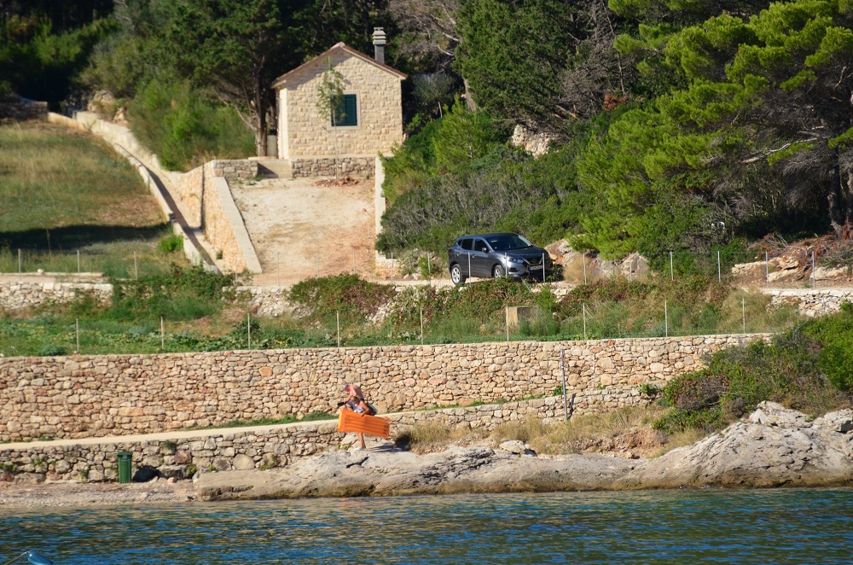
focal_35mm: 450
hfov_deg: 4.6
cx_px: 426
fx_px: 10639
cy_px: 282
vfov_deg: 3.0
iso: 1400
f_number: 5.6
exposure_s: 1/8000
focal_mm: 300
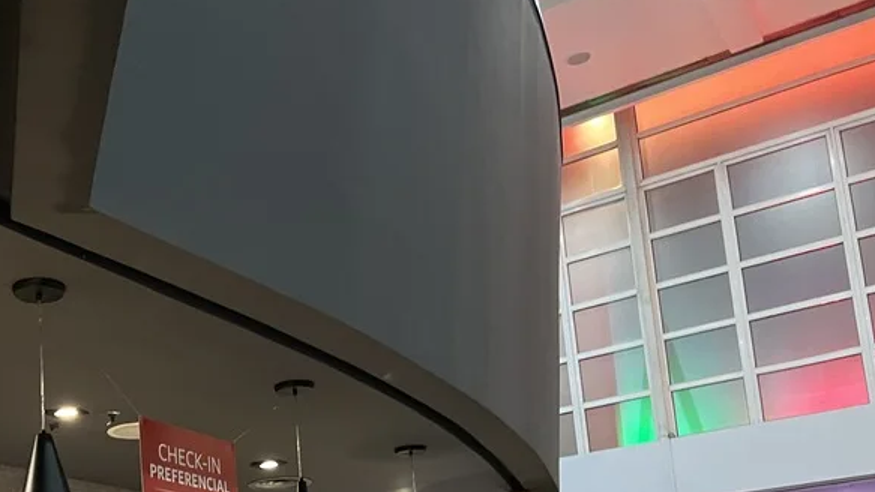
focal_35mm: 49
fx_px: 1137
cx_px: 159
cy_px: 526
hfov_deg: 40.2
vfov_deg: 23.1
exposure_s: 1/40
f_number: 1.5
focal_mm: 5.7
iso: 500
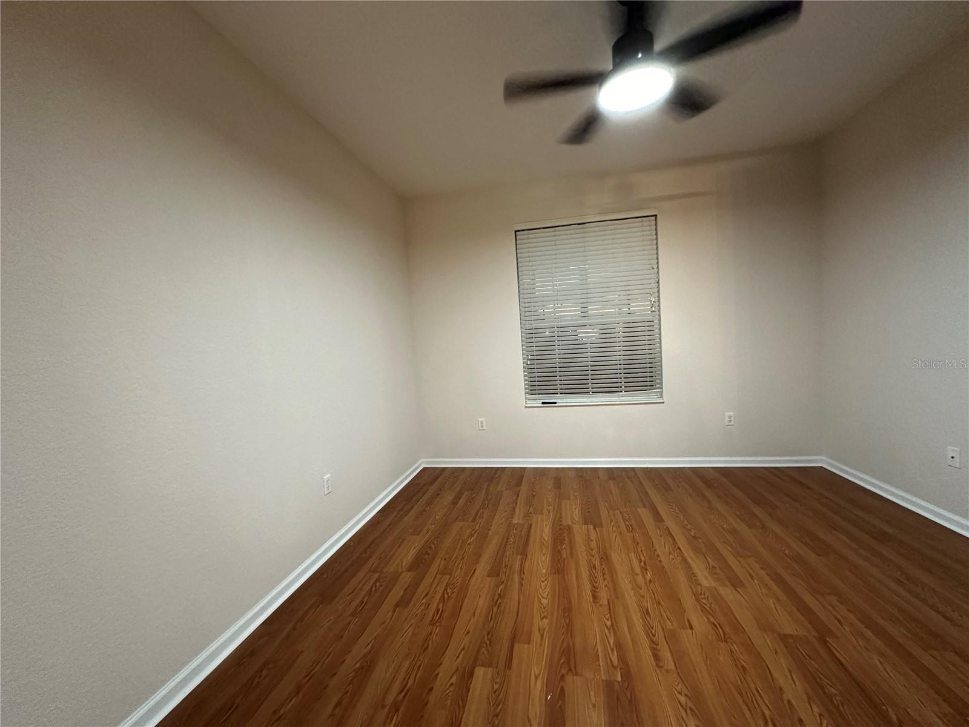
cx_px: 484
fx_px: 392
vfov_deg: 85.7
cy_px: 364
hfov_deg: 102.1
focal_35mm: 14
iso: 800
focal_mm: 2.22
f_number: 2.2
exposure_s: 1/60
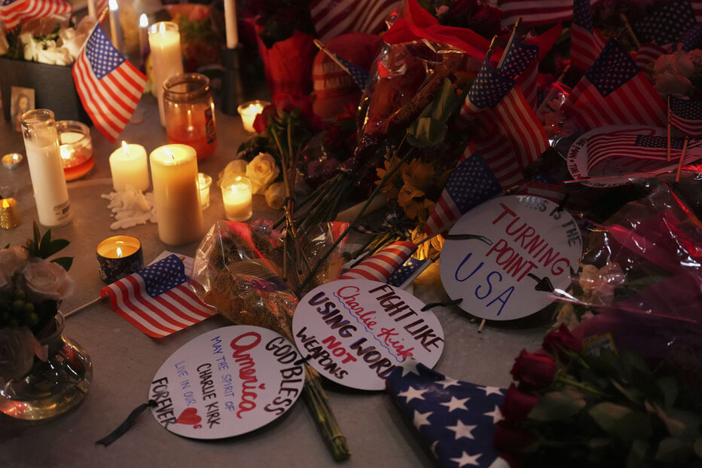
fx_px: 1365
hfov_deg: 28.8
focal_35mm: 70
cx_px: 351
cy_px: 234
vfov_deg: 19.4
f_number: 2.8
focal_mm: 70
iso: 8000
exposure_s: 1/400
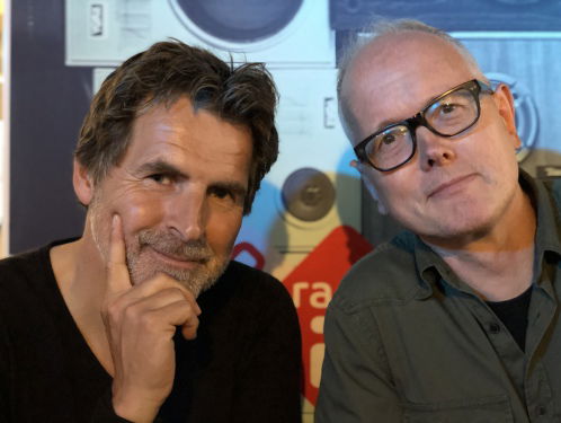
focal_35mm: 52
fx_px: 844
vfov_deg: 28.1
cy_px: 212
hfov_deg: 36.8
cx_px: 280
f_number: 2.4
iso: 200
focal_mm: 6
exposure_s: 1/8
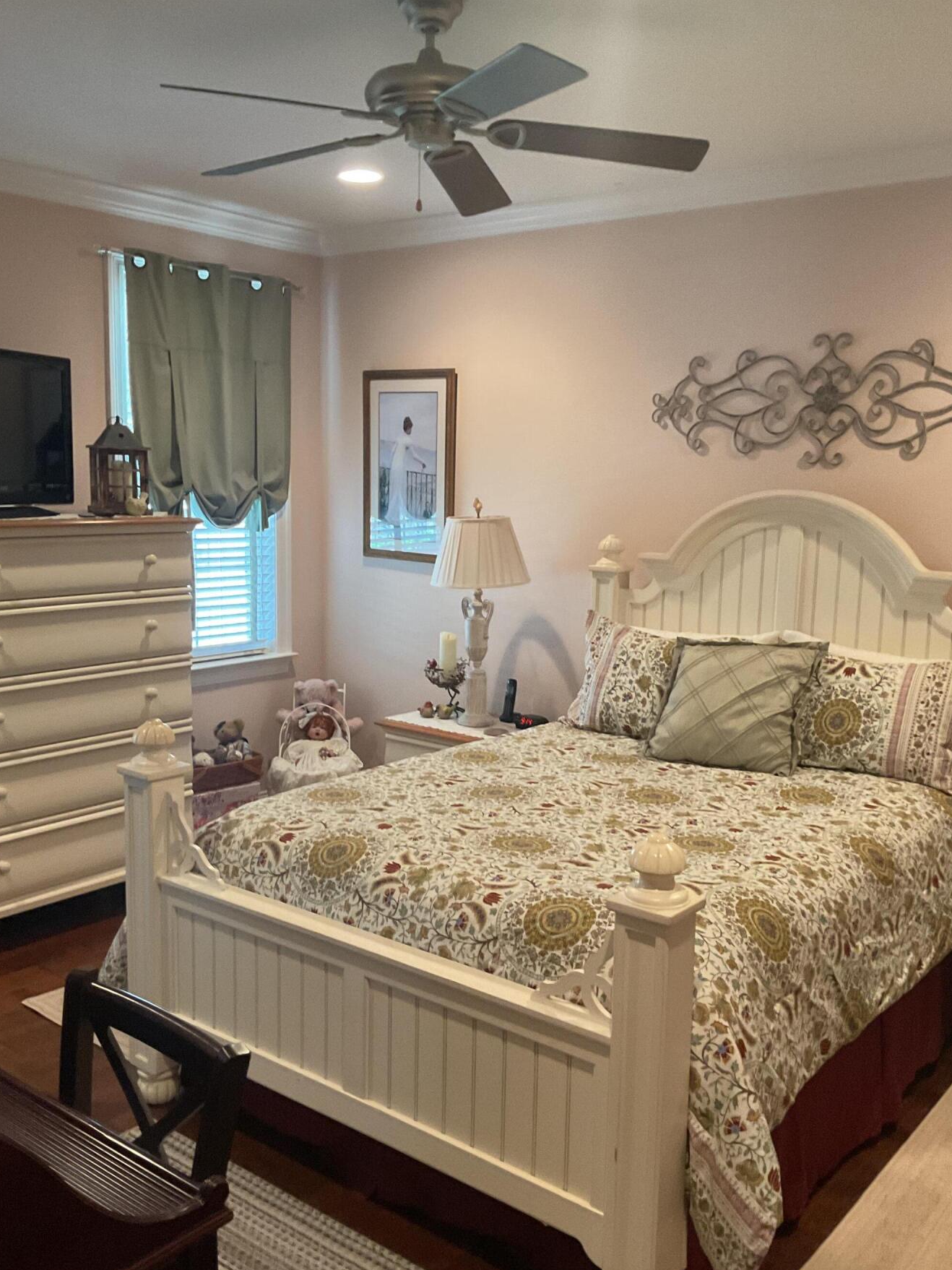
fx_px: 1210
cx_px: 486
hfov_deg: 42.9
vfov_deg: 55.3
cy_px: 662
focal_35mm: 33
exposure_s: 1/60
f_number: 1.8
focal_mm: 3
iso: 250
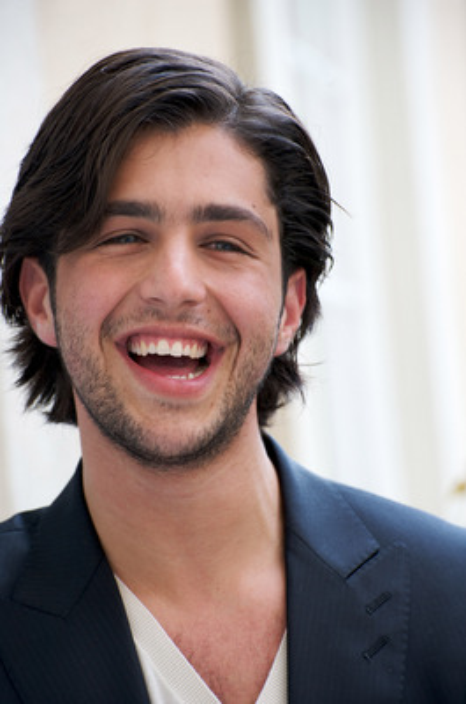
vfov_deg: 12.1
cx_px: 233
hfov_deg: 8.0
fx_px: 3315
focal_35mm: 170
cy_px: 352
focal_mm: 170
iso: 400
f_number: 8
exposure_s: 1/250
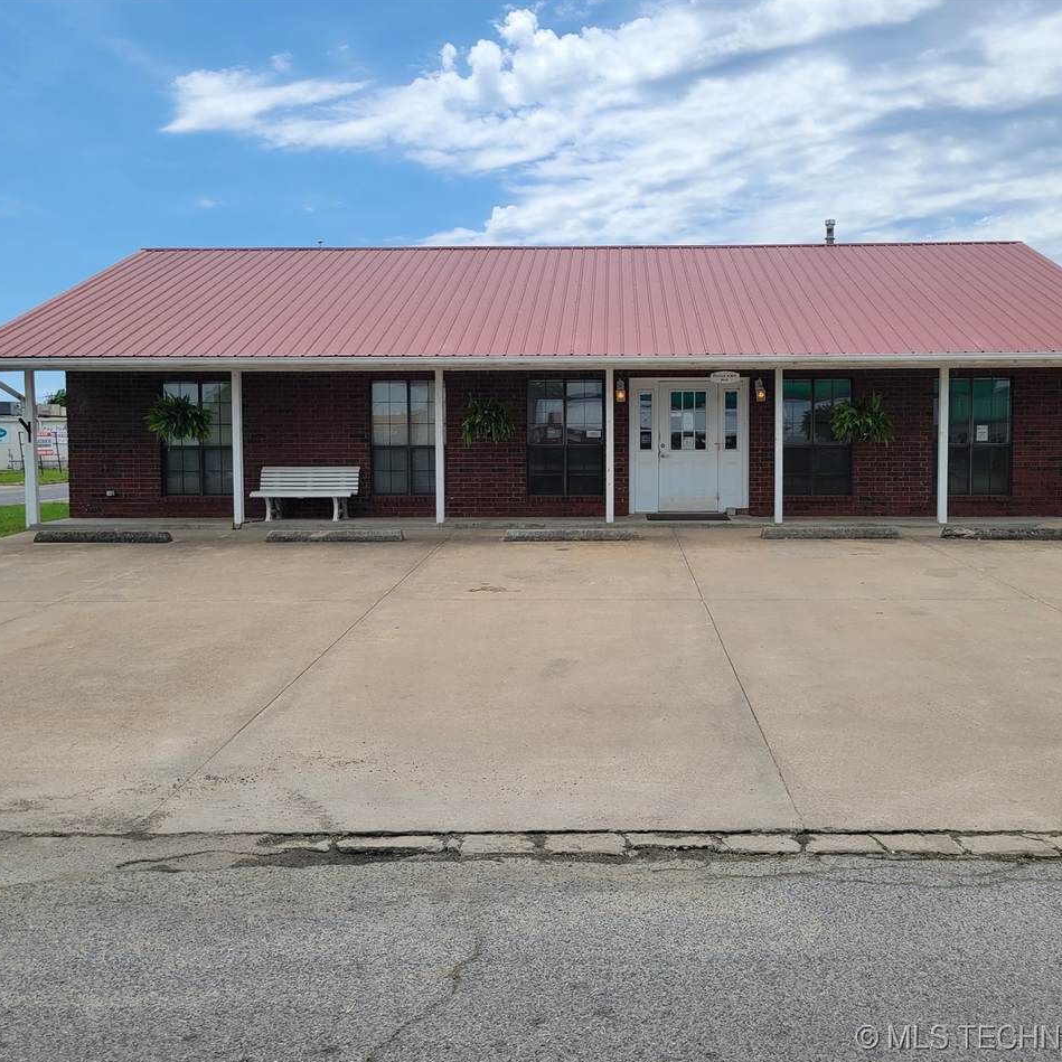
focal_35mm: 31
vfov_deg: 52.5
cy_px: 532
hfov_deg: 52.4
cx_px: 598
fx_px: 1076
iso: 40
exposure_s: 1/2945
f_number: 1.8
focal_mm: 5.4
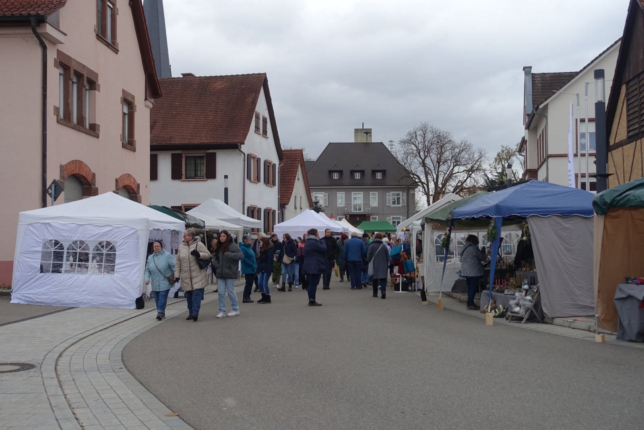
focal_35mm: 40
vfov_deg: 33.4
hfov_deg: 48.5
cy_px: 215
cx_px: 322
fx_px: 716
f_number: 2.8
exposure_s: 1/250
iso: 125
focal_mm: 14.7
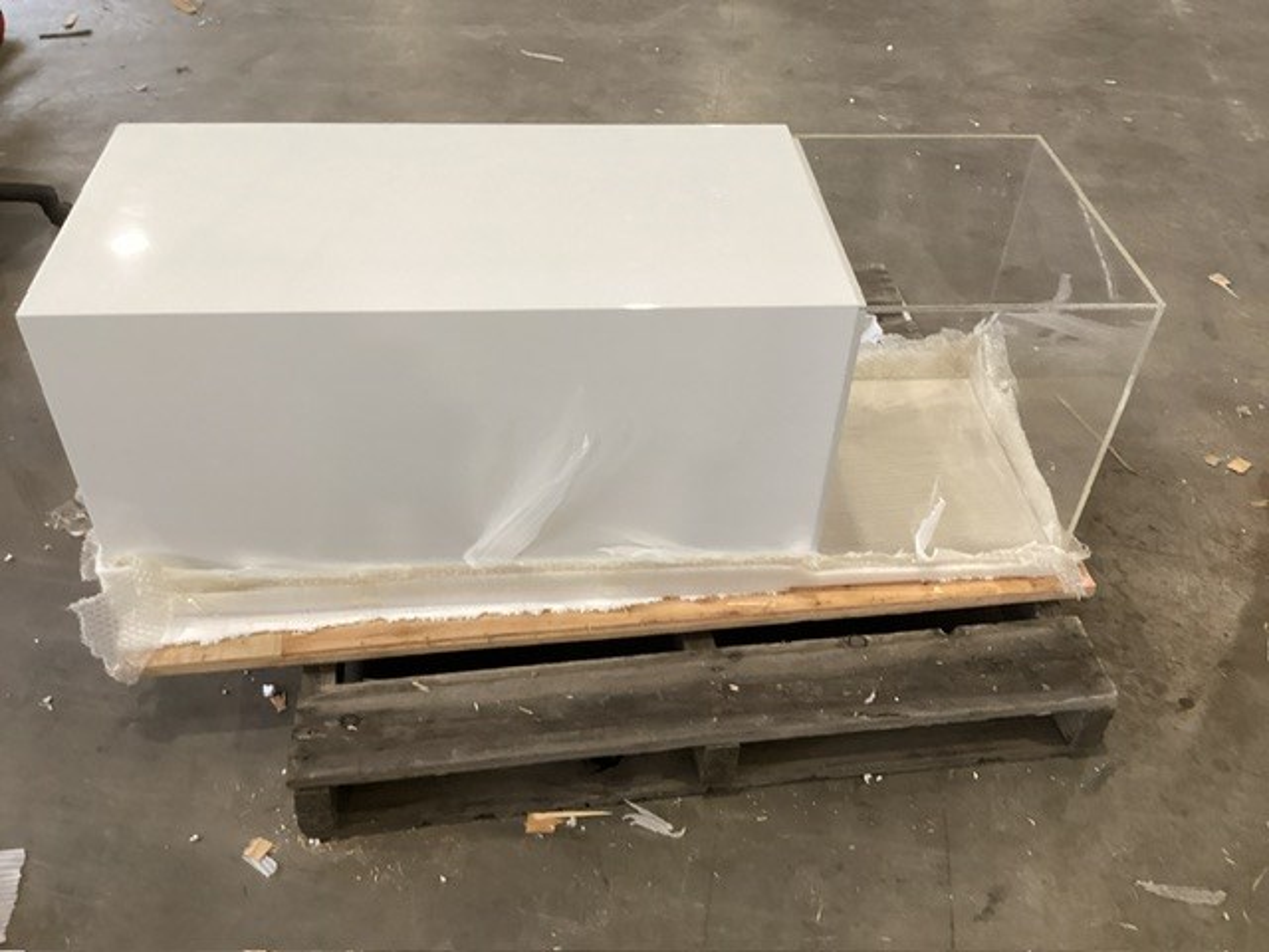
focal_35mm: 31
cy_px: 476
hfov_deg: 58.4
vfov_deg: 45.4
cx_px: 634
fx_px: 1136
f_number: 2.4
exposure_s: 1/60
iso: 125
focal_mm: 3.3
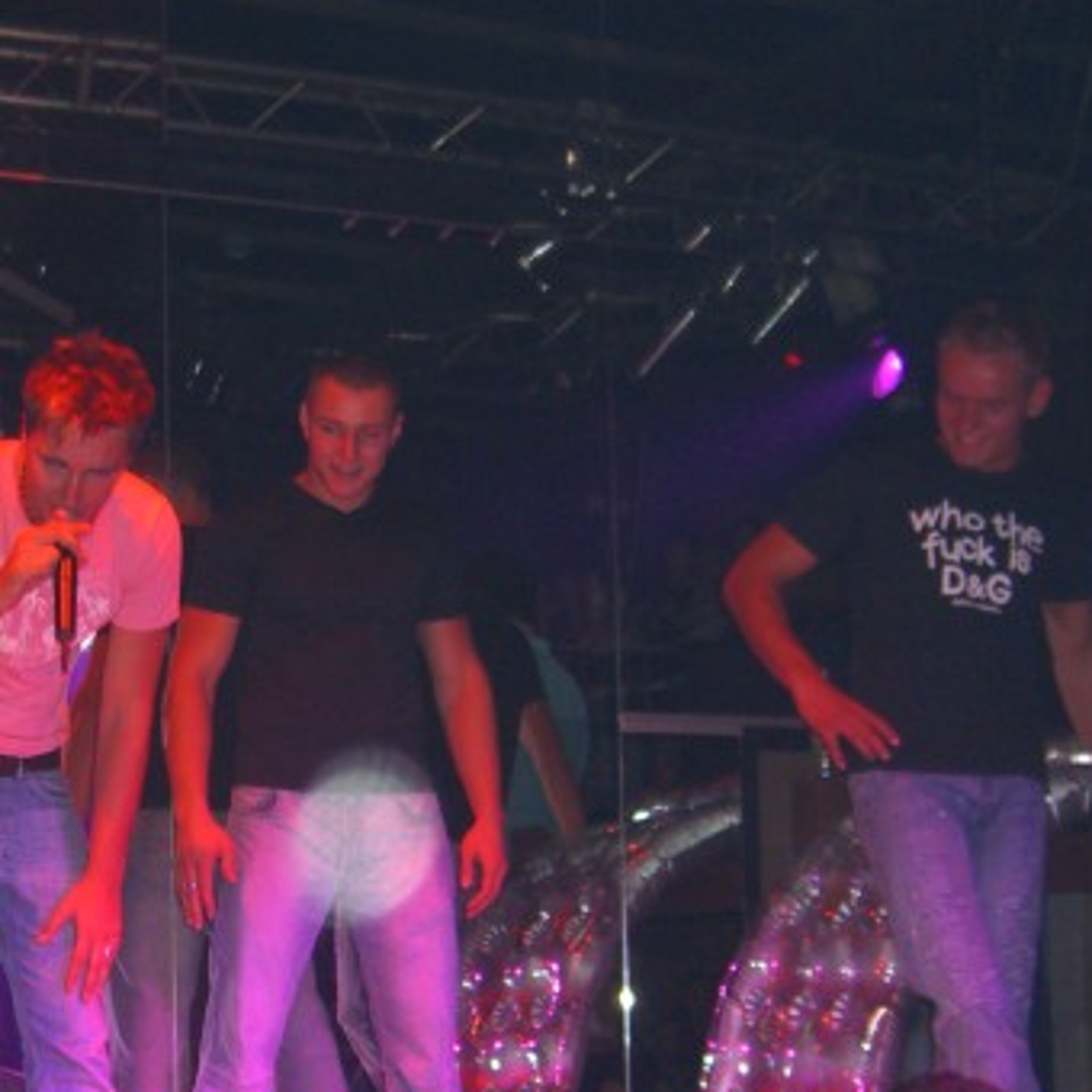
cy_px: 870
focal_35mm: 79
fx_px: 2820
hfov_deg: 21.7
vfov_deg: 21.6
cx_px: 257
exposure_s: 1/60
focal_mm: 7.9
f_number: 2.8
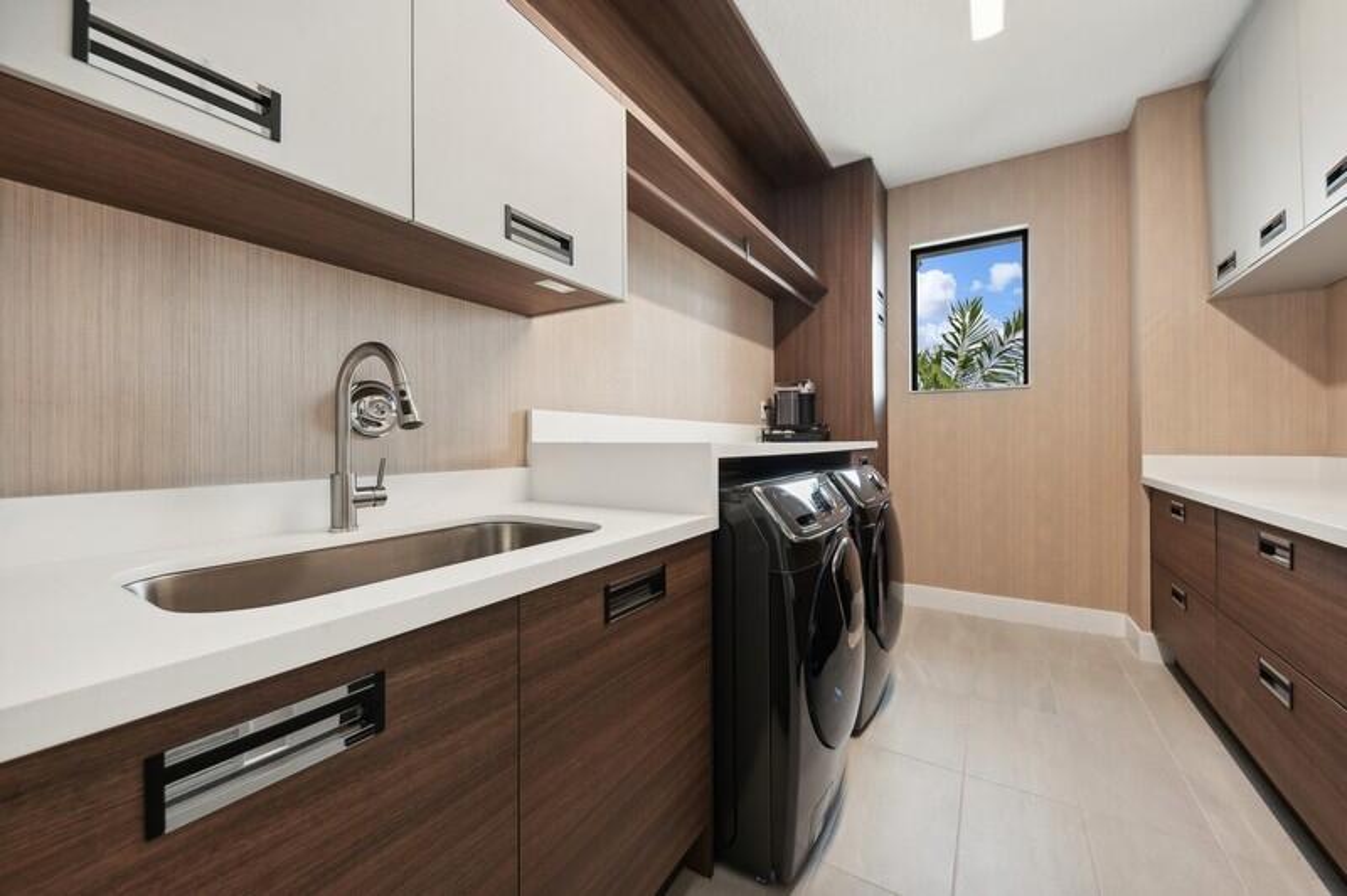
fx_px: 486
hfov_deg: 108.4
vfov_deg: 85.3
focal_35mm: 13
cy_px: 448
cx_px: 674
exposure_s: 1/8
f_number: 8
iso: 100
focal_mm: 13
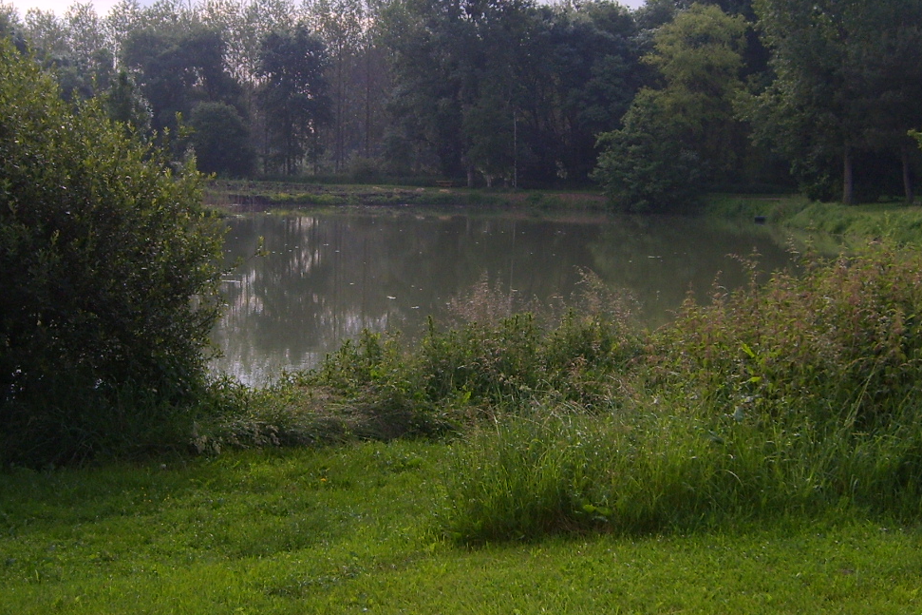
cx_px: 435
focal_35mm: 60
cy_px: 263
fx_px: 1536
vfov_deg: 22.6
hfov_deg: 33.4
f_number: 2.8
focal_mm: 5.8
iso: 50
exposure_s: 1/750
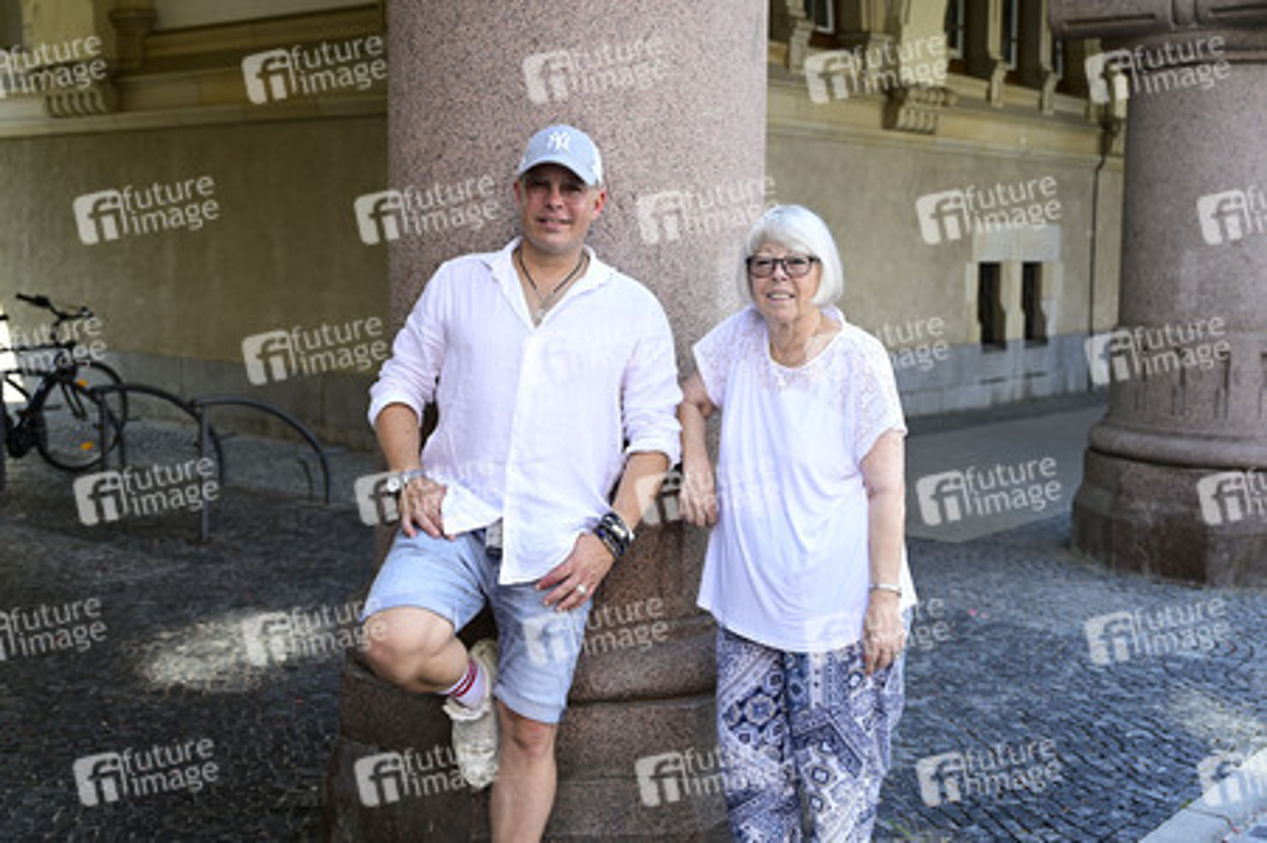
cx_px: 634
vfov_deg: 35.0
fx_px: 1336
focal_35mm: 38
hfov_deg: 50.7
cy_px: 422
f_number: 3.2
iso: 100
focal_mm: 38
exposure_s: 1/160
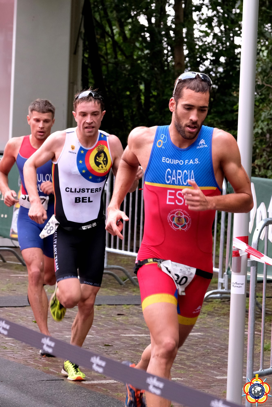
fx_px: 1485
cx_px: 136
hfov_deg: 10.5
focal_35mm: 131
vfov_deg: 15.6
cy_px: 204
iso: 1600
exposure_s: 1/250
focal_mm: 87.1
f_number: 5.6
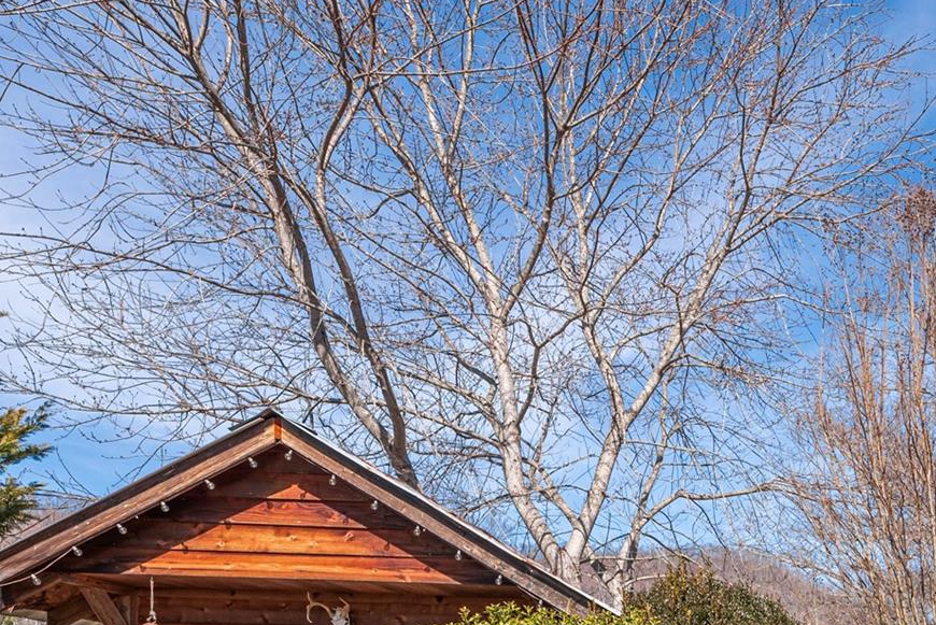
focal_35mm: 40
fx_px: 1040
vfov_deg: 29.4
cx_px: 981
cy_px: 726
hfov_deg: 40.8
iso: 320
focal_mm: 17
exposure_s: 1/2000
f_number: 7.1
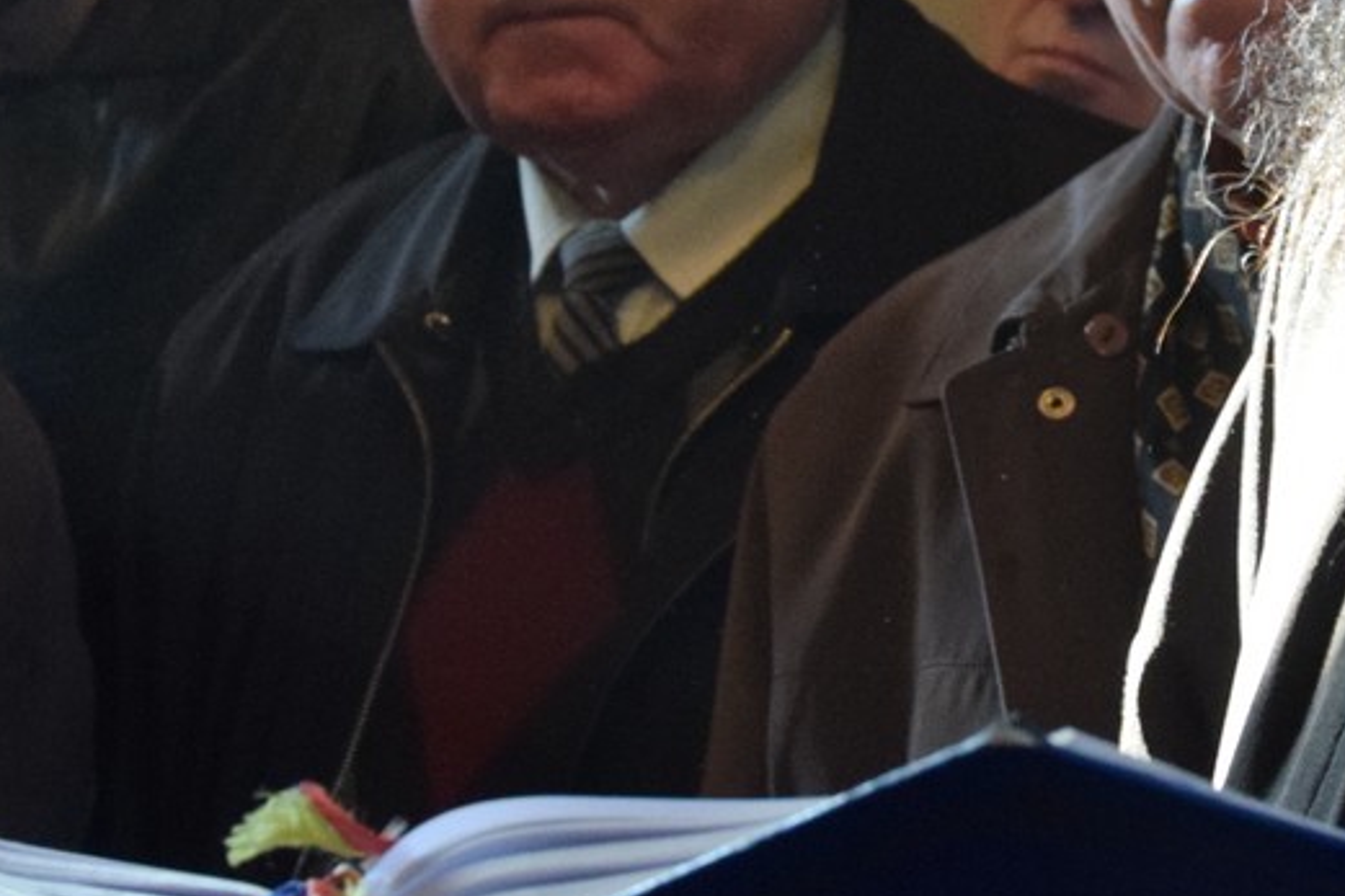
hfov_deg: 10.6
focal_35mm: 193
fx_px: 7202
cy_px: 225
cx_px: 1283
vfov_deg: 7.1
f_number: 4.5
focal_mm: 35
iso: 1600
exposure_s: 1/80
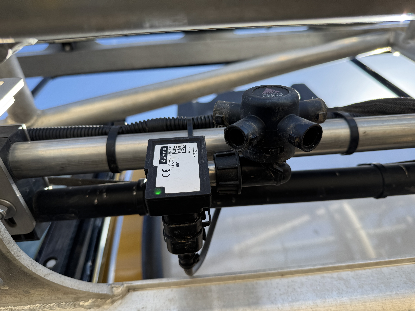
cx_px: 208
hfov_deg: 71.6
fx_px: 288
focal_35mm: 24
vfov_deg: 56.8
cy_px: 156
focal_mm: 6.76
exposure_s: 1/1285
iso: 80
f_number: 1.78
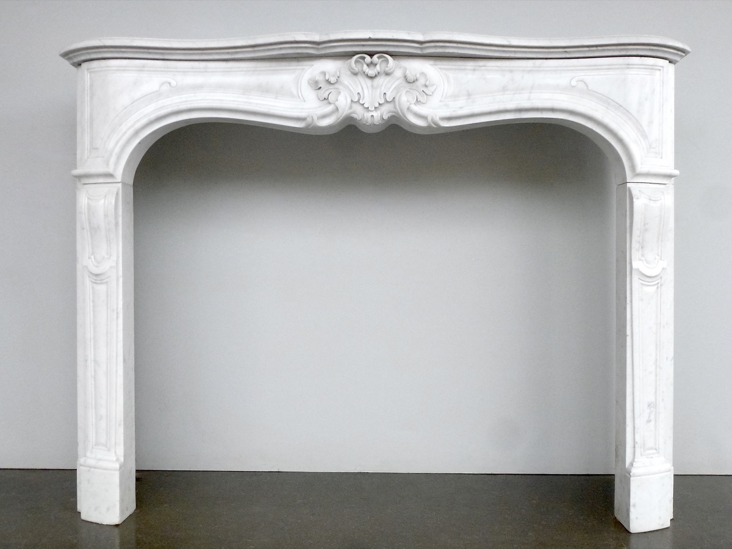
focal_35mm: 30
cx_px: 366
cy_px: 274
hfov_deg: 60.0
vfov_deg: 46.8
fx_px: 634
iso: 400
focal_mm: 5.4
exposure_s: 1/40
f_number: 3.5
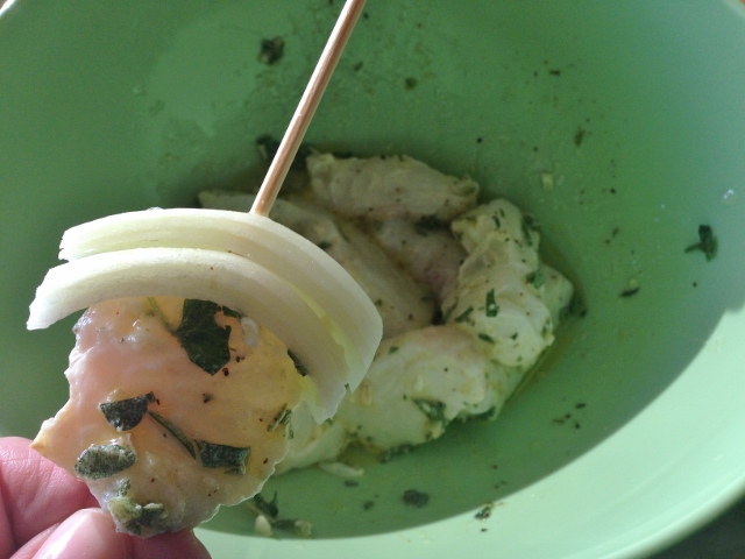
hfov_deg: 55.4
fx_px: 710
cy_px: 280
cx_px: 372
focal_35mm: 33
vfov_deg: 42.9
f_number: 2.4
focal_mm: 4.12
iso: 100
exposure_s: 1/120
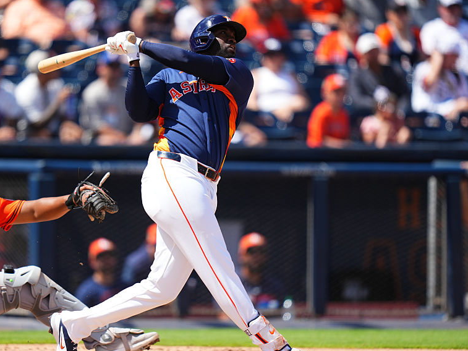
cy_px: 192
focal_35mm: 520
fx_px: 7031
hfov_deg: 3.8
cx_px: 186
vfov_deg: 2.9
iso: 320
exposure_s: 1/4000
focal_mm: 400
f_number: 2.8
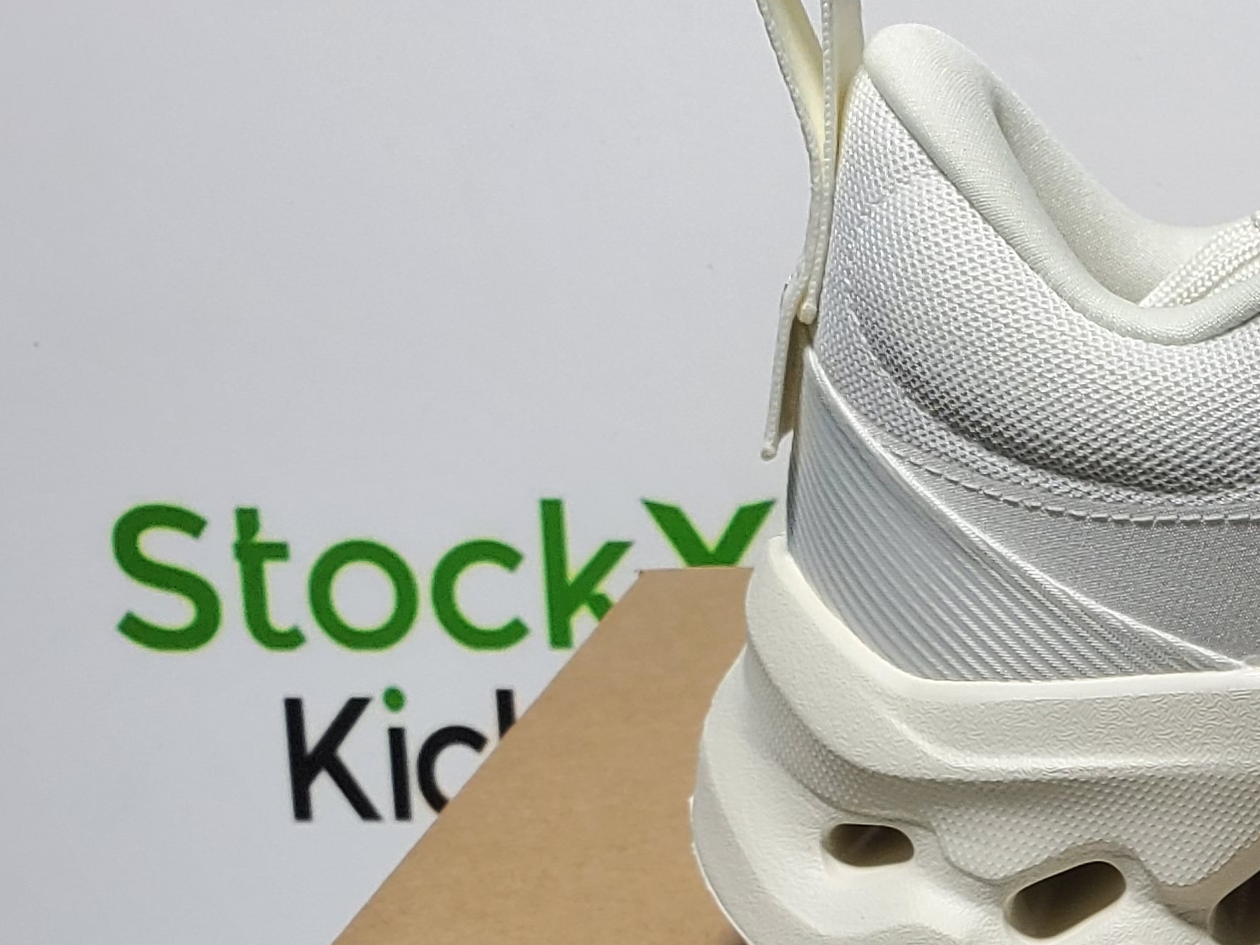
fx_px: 3021
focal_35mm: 83
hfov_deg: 21.1
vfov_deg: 16.7
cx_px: 1704
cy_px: 1272
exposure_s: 1/247
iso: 50
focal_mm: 4.3
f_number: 2.4
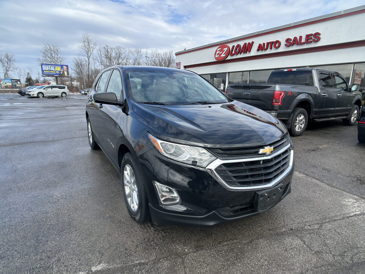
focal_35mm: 26
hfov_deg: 67.3
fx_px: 274
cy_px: 137
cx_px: 182
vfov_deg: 53.1
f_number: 1.5
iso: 50
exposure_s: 1/1972
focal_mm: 5.7
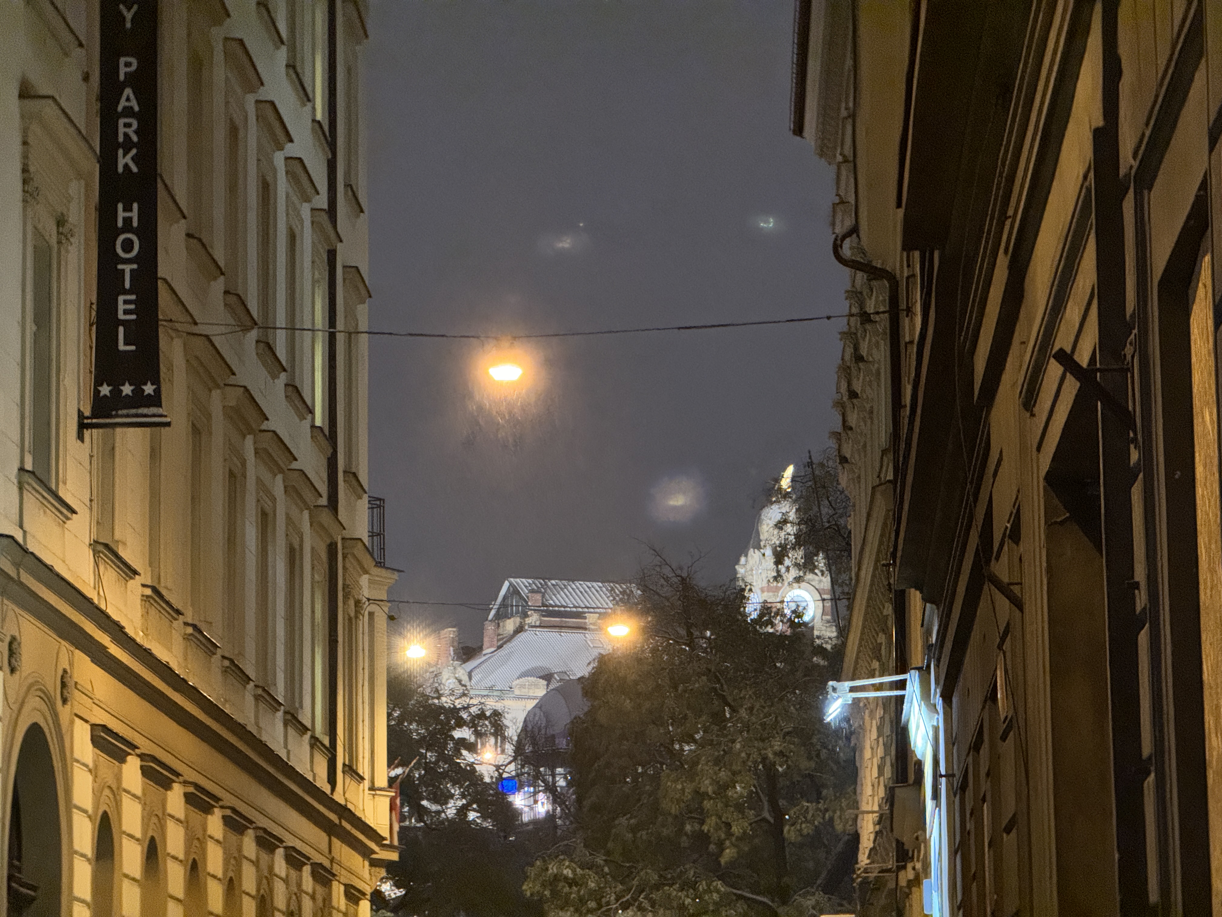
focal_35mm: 120
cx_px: 611
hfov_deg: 16.4
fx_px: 4236
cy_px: 458
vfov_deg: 12.3
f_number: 2.8
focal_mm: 15.66
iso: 1600
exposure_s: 1/20
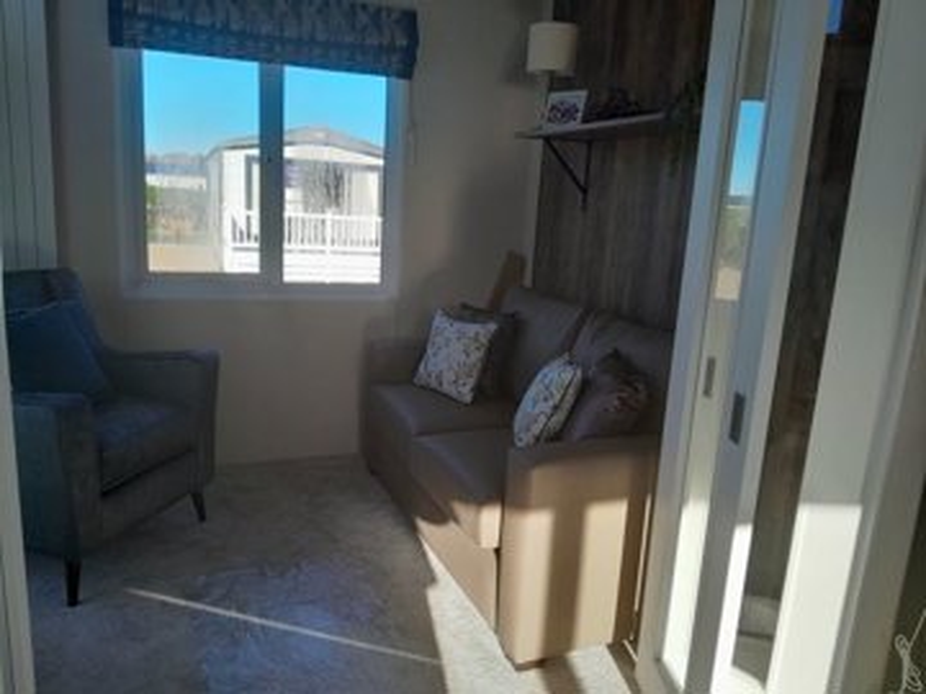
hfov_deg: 67.3
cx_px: 463
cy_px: 347
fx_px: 696
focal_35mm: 26
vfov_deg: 53.1
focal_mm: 3.98
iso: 40
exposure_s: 1/120
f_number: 1.8
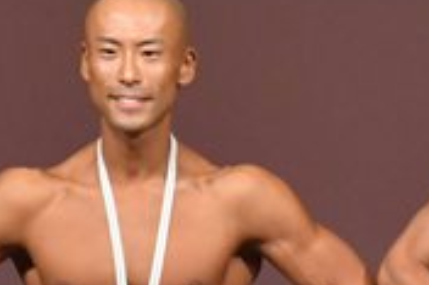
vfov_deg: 0.9
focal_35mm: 1519
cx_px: 620
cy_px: 399
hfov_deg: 1.4
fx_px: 18084
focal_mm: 230
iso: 4000
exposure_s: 1/400
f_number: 5.6
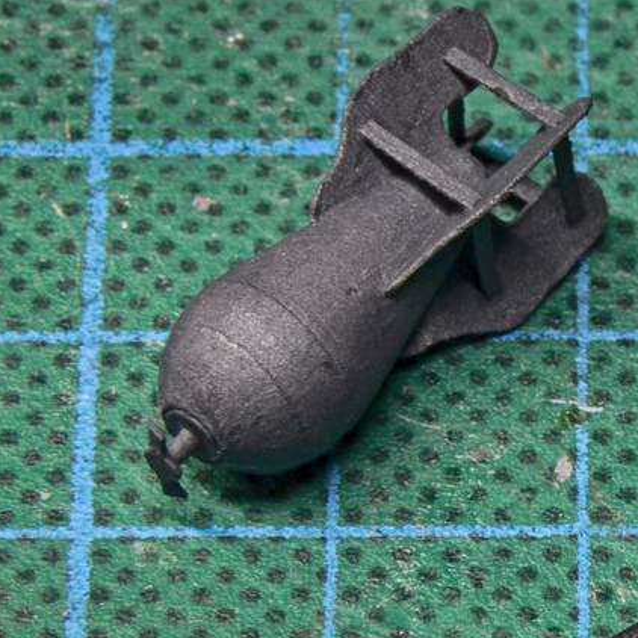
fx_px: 6839
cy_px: 505
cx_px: 838
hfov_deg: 5.3
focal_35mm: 328
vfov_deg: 5.3
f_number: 18
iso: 1000
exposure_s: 1/10
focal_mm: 90
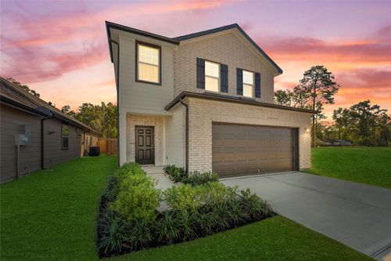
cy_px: 130
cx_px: 196
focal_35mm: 14
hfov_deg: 104.3
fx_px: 152
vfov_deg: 81.2
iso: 100
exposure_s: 1/125
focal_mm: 14
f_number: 8
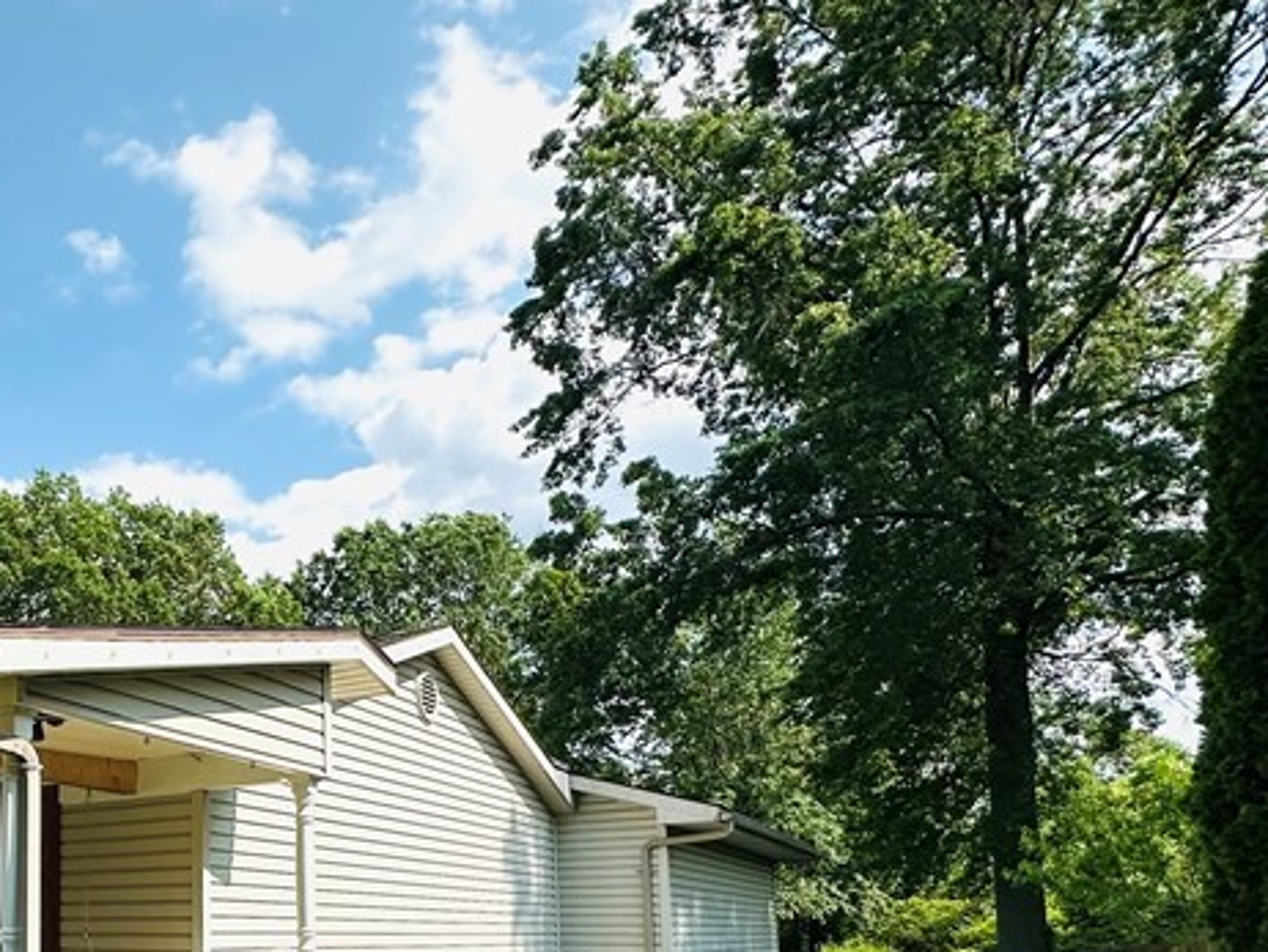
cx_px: 55
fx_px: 1136
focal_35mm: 31
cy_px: 834
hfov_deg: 49.6
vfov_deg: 42.2
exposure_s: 1/2174
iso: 40
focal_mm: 2.22
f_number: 2.2
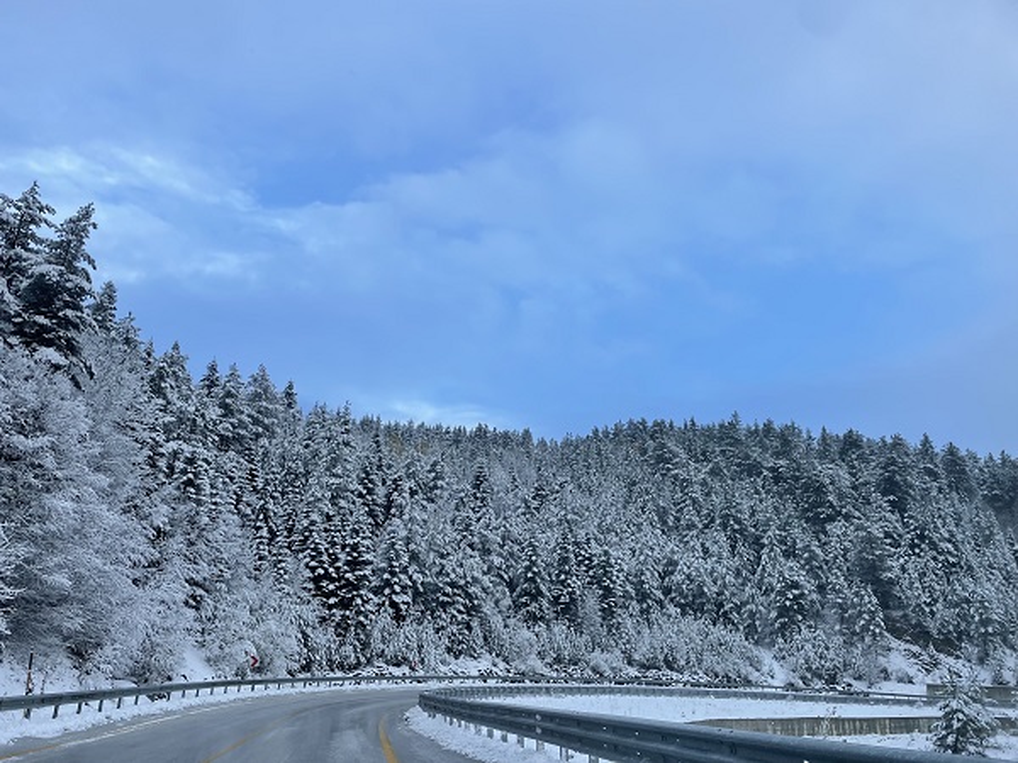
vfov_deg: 53.1
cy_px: 382
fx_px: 765
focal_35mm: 26
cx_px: 509
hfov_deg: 67.3
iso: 32
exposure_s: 1/955
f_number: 1.6
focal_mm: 4.2
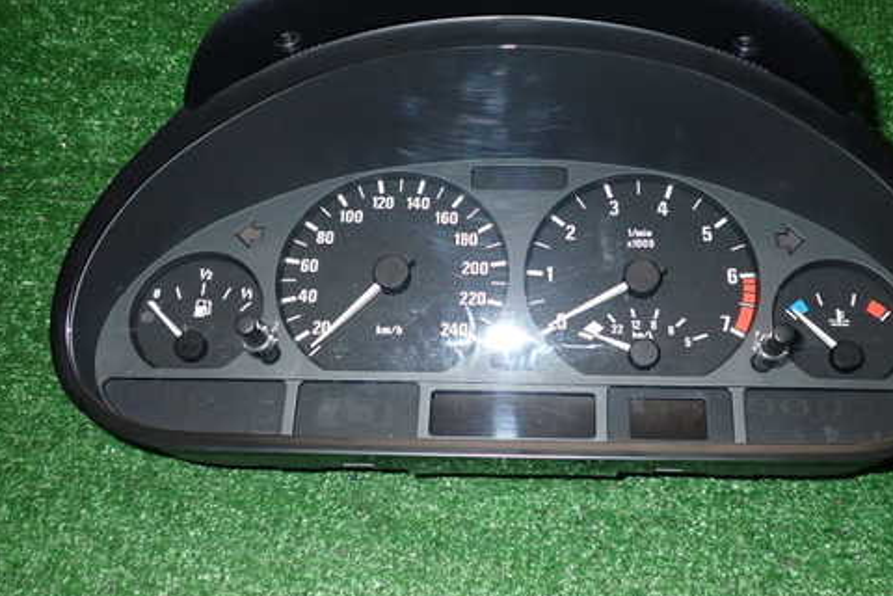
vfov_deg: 34.1
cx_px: 519
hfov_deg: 49.4
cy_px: 253
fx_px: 967
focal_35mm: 39
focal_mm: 5.4
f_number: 6.3
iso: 400
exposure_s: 1/30
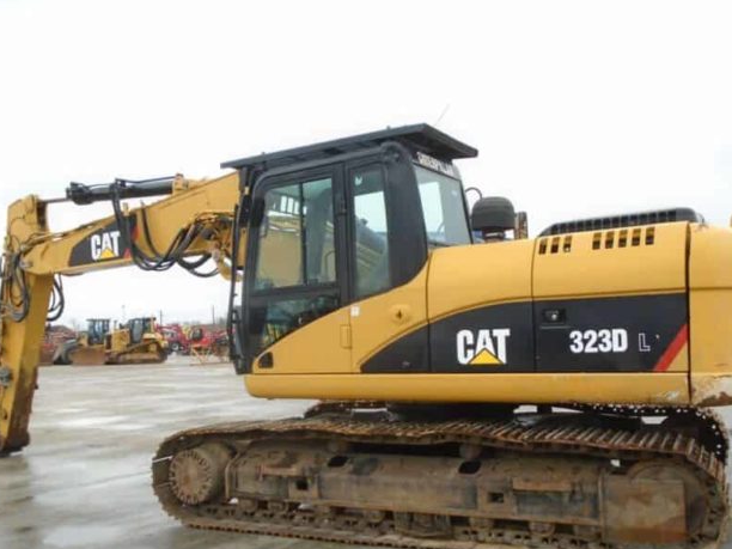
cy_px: 338
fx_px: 719
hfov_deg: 54.0
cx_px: 370
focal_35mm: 34
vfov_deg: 41.5
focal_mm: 4.6
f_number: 3.2
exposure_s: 1/320
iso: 100
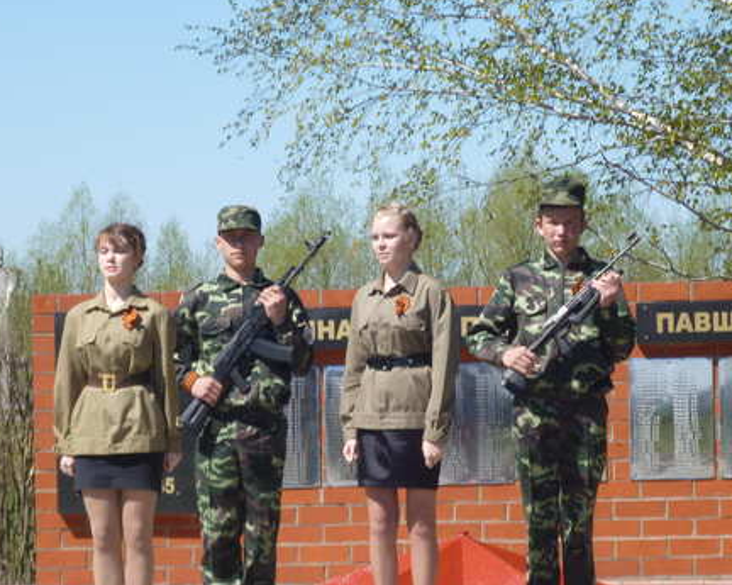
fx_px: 4070
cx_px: 439
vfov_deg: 8.2
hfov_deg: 10.3
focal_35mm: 188
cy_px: 355
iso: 100
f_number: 6.5
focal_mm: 20
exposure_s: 1/200
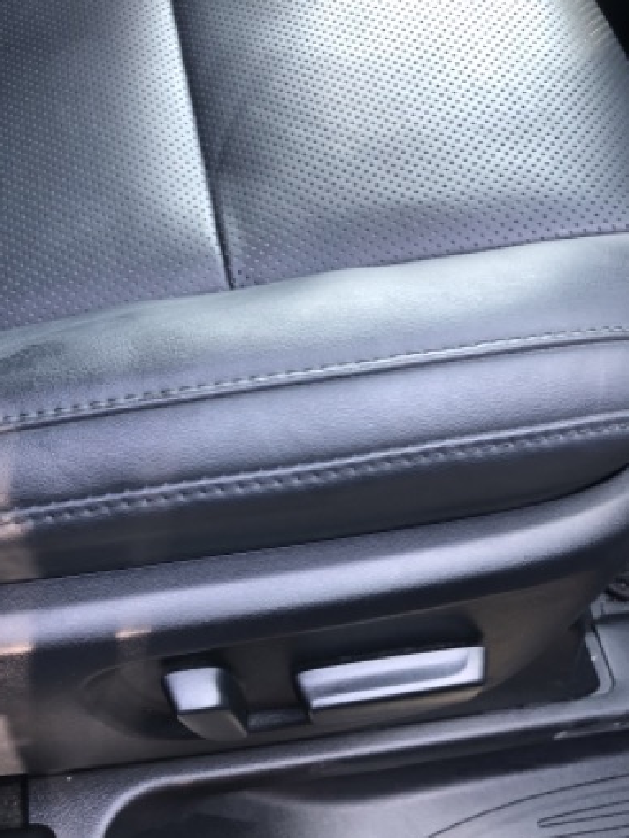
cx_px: 246
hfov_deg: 40.5
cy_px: 493
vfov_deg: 52.4
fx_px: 848
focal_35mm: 35
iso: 40
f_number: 1.8
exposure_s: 1/20
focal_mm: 3.99
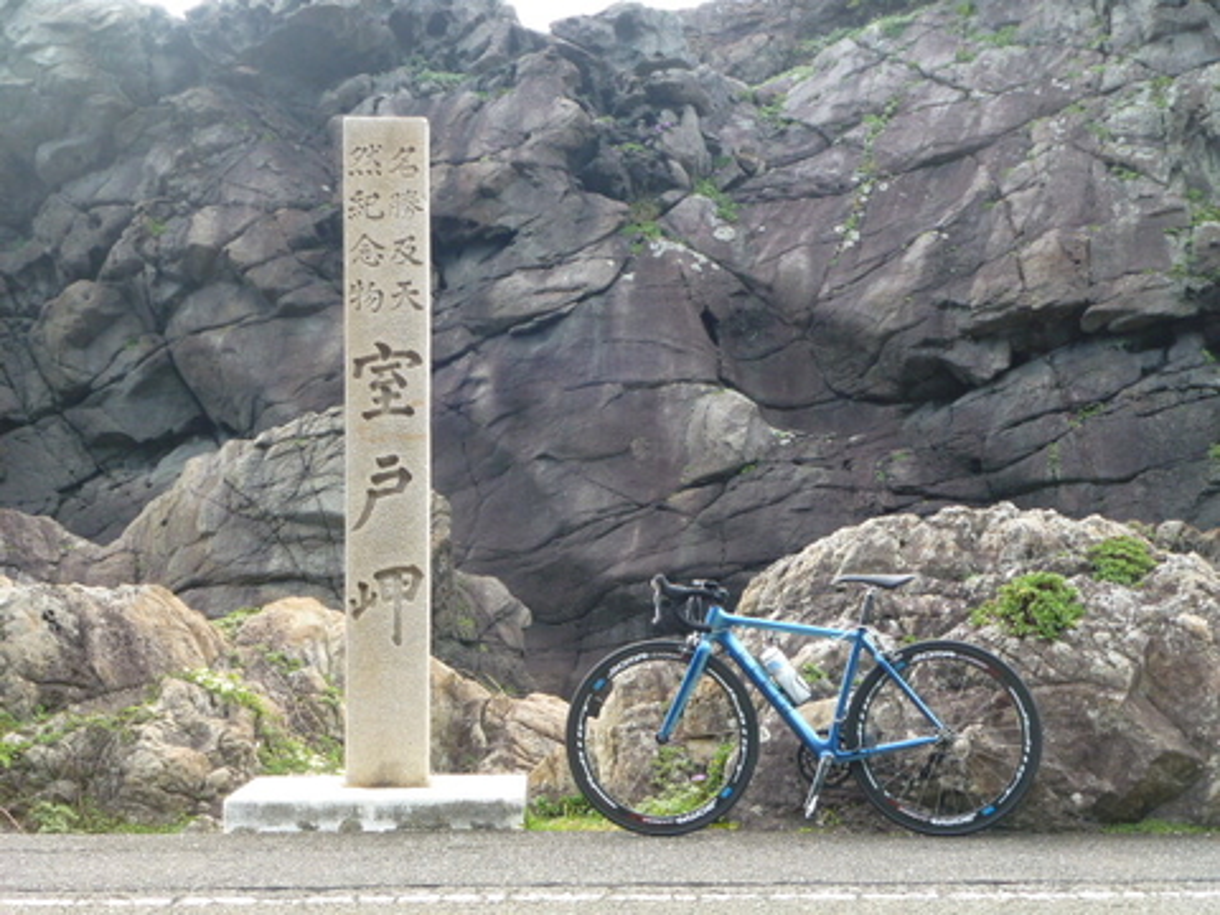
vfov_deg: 19.4
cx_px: 610
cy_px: 458
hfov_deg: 25.7
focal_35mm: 76
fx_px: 2679
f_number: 4.7
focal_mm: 13.6
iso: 160
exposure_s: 1/80
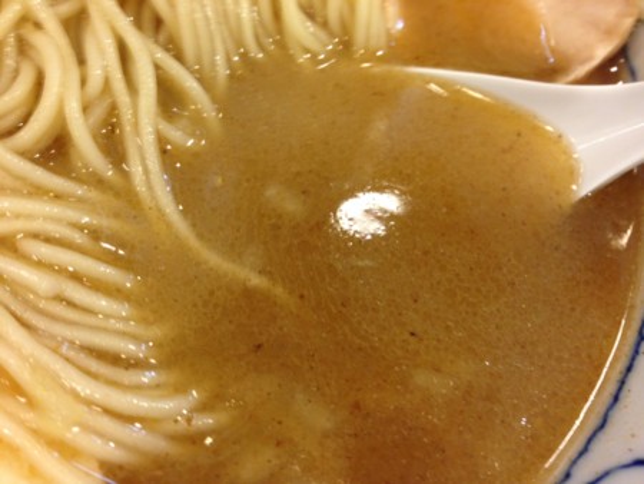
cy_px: 242
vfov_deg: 43.0
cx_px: 322
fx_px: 614
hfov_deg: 55.3
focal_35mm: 33
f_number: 2.4
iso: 100
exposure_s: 1/20
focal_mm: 4.12
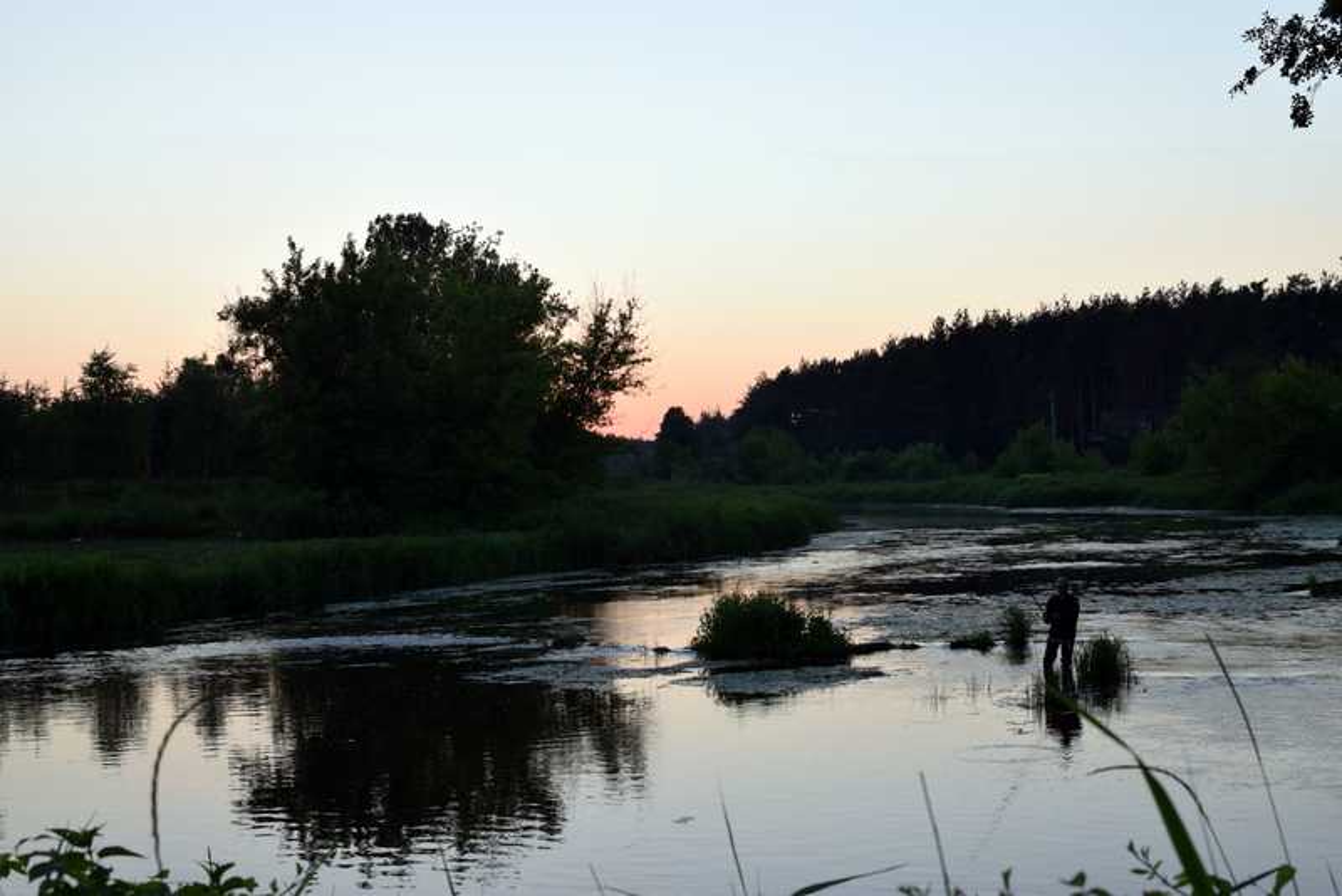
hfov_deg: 37.8
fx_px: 1958
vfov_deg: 25.8
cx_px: 671
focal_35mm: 52
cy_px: 448
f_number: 7.1
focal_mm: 35
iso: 400
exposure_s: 1/125
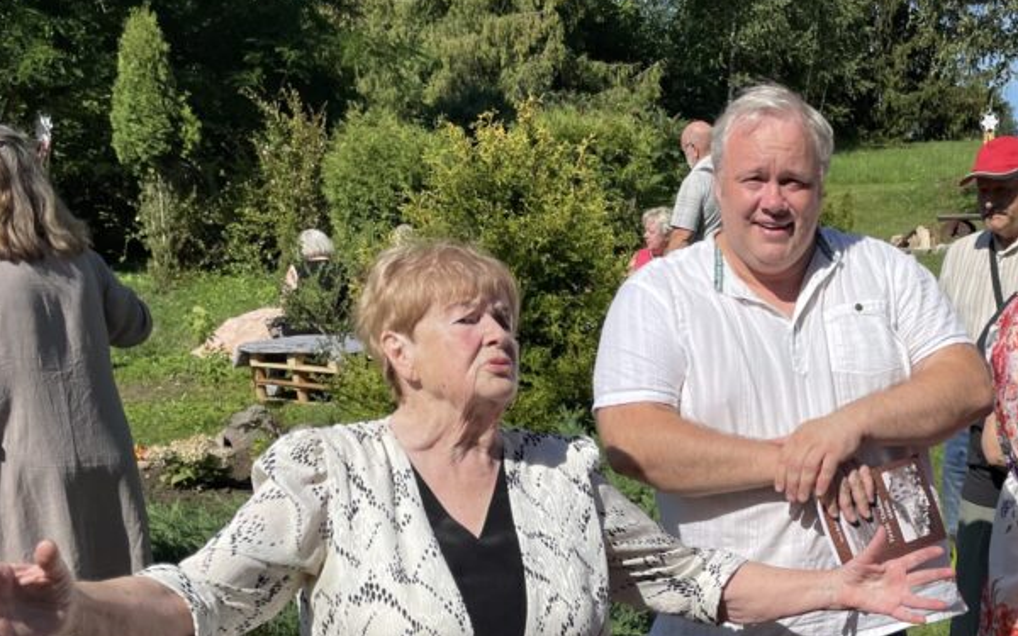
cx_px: 775
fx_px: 1304
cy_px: 575
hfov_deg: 41.3
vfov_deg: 26.5
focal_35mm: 47
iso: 32
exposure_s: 1/4464
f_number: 1.6
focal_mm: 4.2
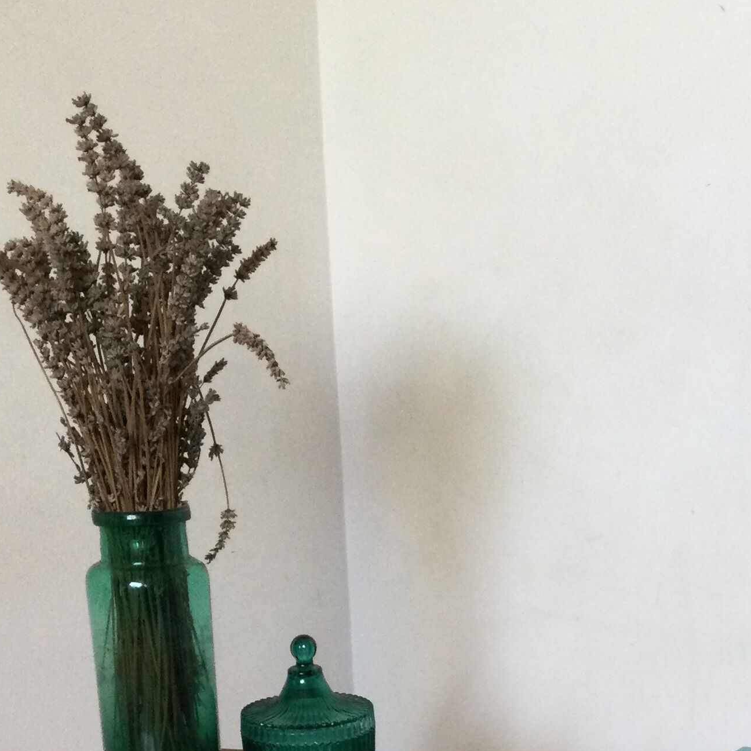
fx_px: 1694
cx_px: 507
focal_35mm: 69
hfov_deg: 24.9
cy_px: 795
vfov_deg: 23.7
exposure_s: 1/33
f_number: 2.4
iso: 50
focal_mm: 3.3
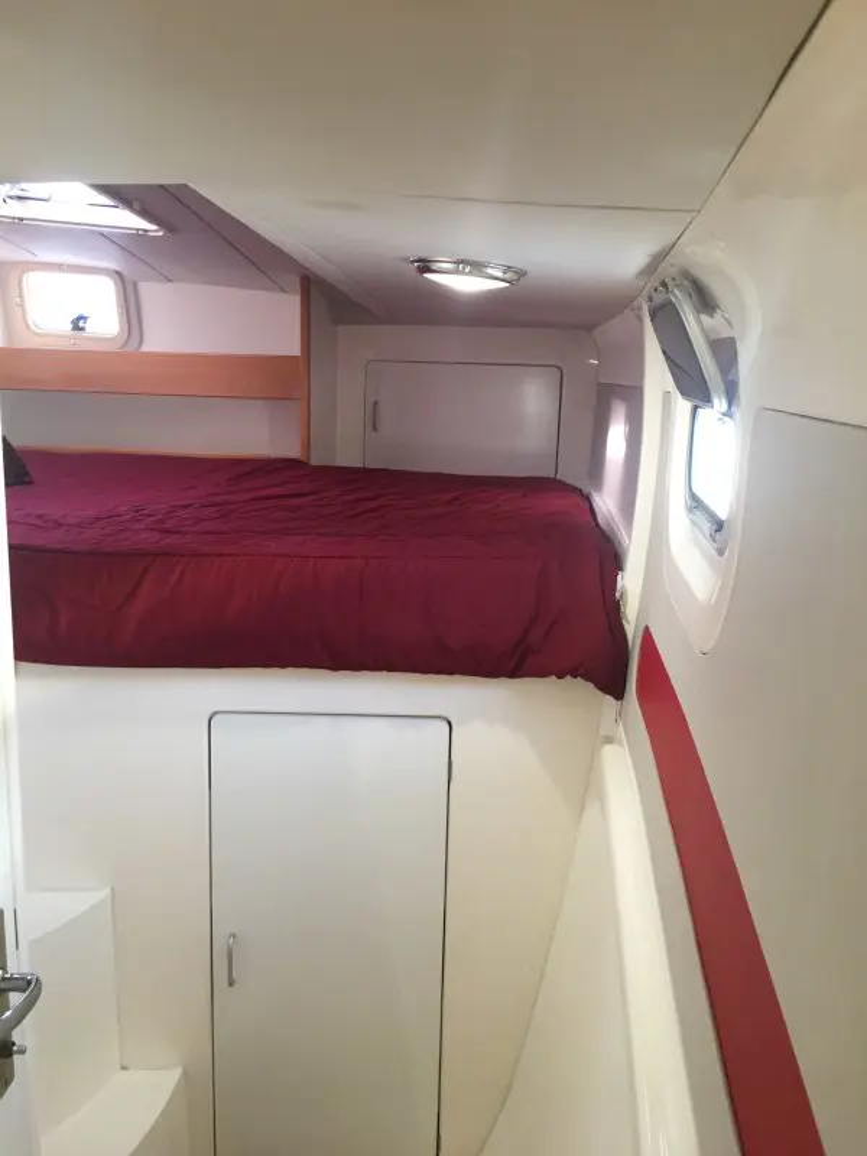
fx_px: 968
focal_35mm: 29
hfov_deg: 48.2
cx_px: 434
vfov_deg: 61.7
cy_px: 578
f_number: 2.2
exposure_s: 1/15
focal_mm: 4.15
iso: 40
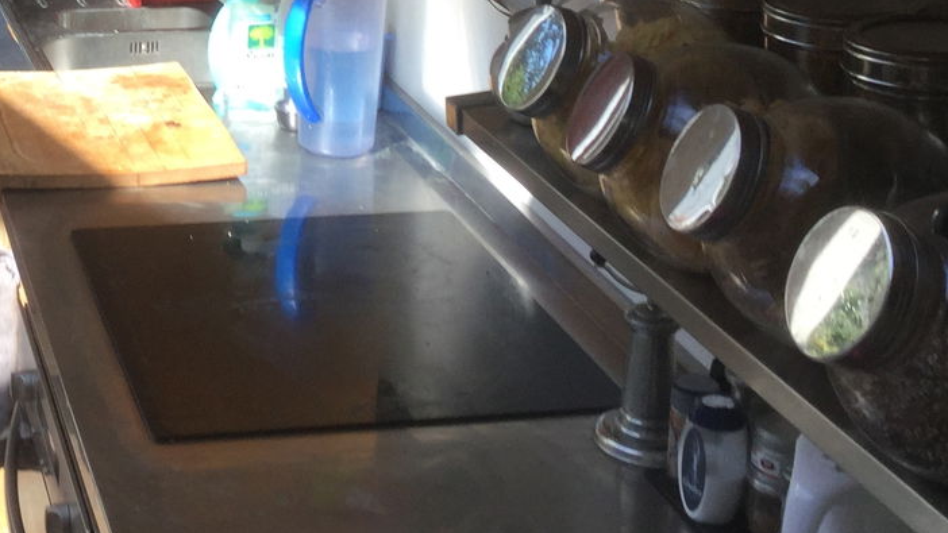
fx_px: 1936
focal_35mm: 77
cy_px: -46
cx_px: 97
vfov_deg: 15.3
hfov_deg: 26.6
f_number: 2.4
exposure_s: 1/177
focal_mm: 3.3
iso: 25
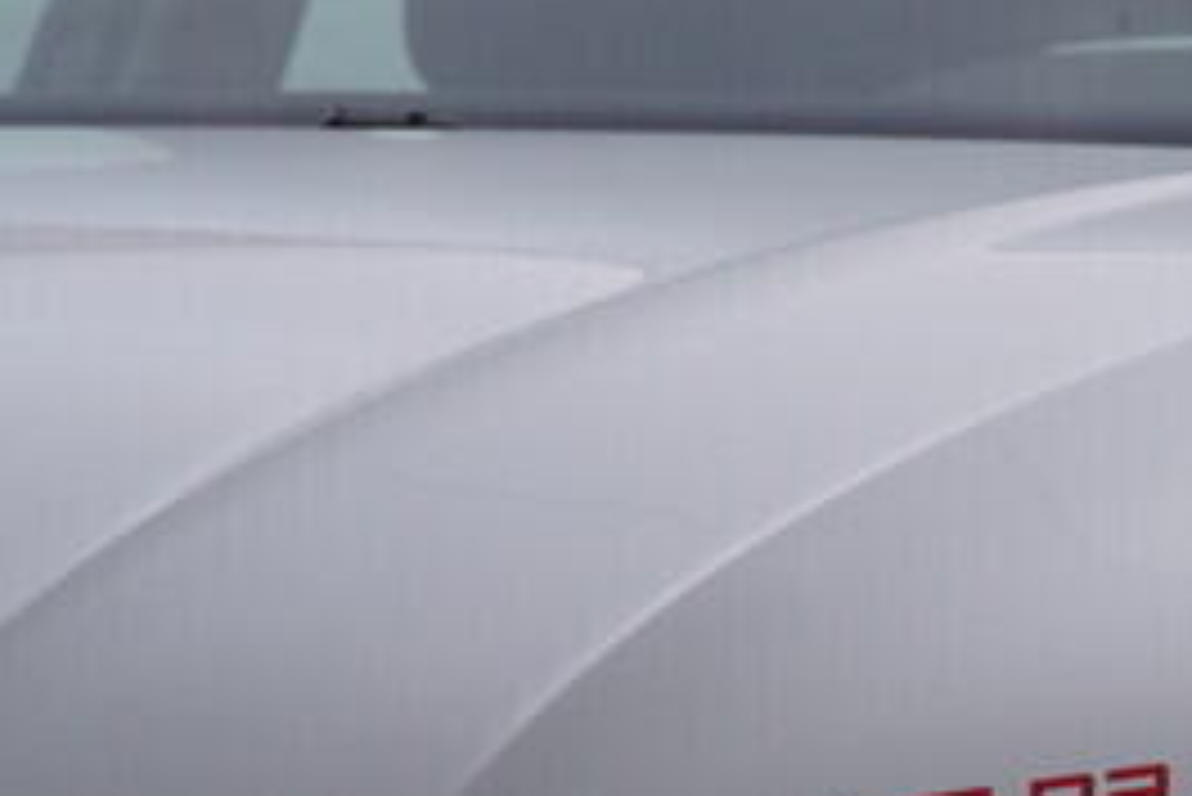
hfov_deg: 13.3
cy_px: 1351
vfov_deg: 9.5
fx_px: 4605
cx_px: 2155
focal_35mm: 139
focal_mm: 24
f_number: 5
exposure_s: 1/125
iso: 125
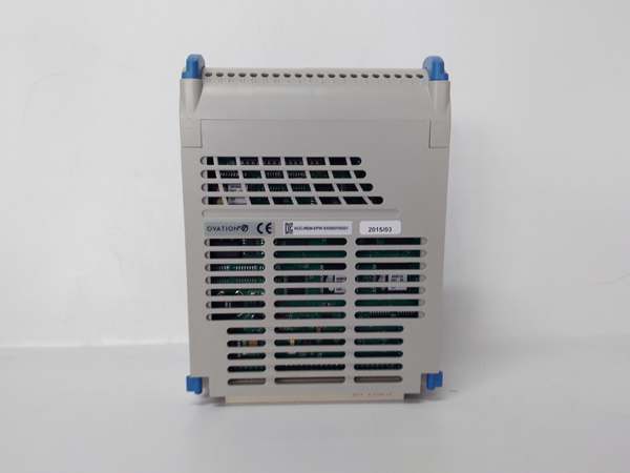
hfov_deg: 65.3
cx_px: 315
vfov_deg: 51.4
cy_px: 236
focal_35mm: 27
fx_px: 491
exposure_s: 1/33
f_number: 2
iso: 117
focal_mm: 3.79
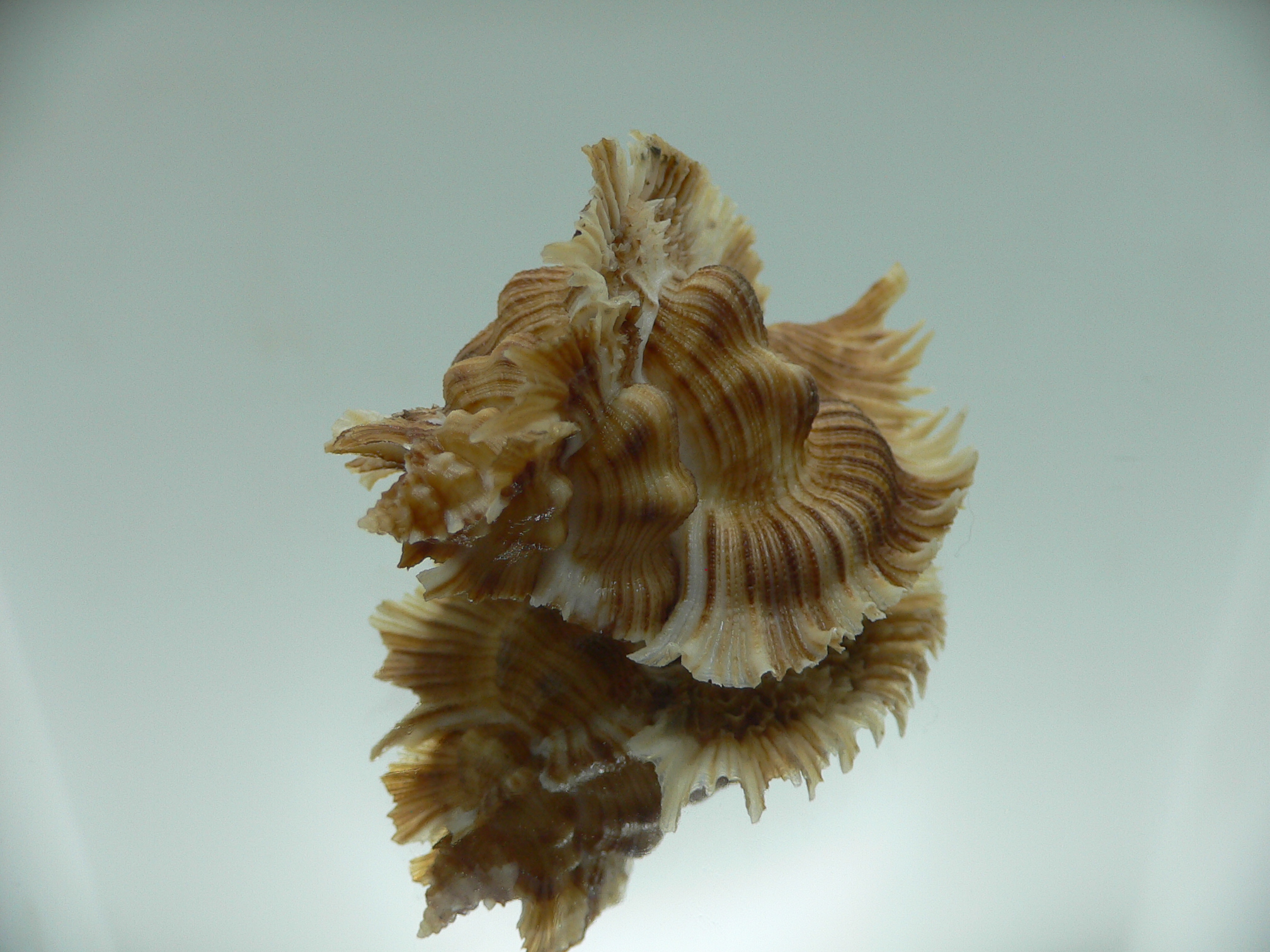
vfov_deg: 40.7
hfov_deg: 52.6
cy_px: 476
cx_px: 635
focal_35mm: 35
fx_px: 1284
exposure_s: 1/80
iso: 80
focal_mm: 4.6
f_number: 2.8
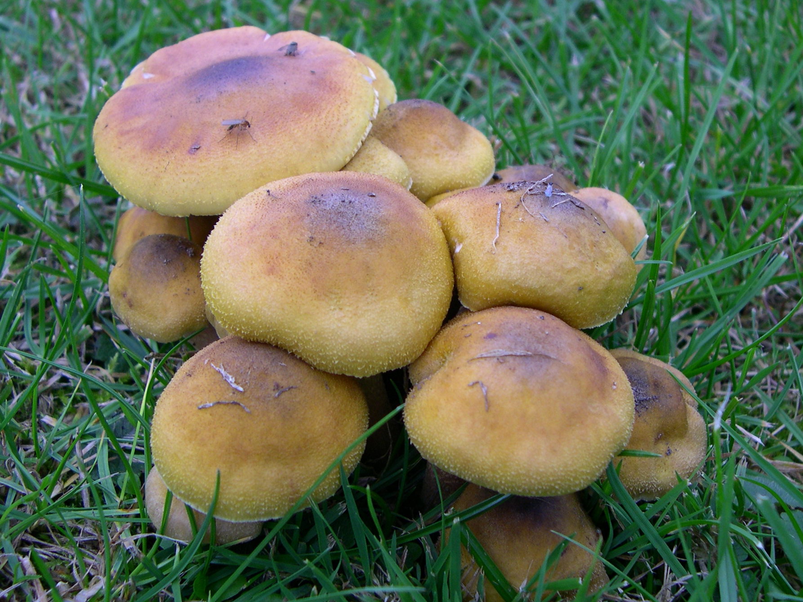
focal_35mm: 38
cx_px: 402
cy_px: 301
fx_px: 882
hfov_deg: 49.0
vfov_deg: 37.7
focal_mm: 8
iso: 100
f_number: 2.8
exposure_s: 1/191
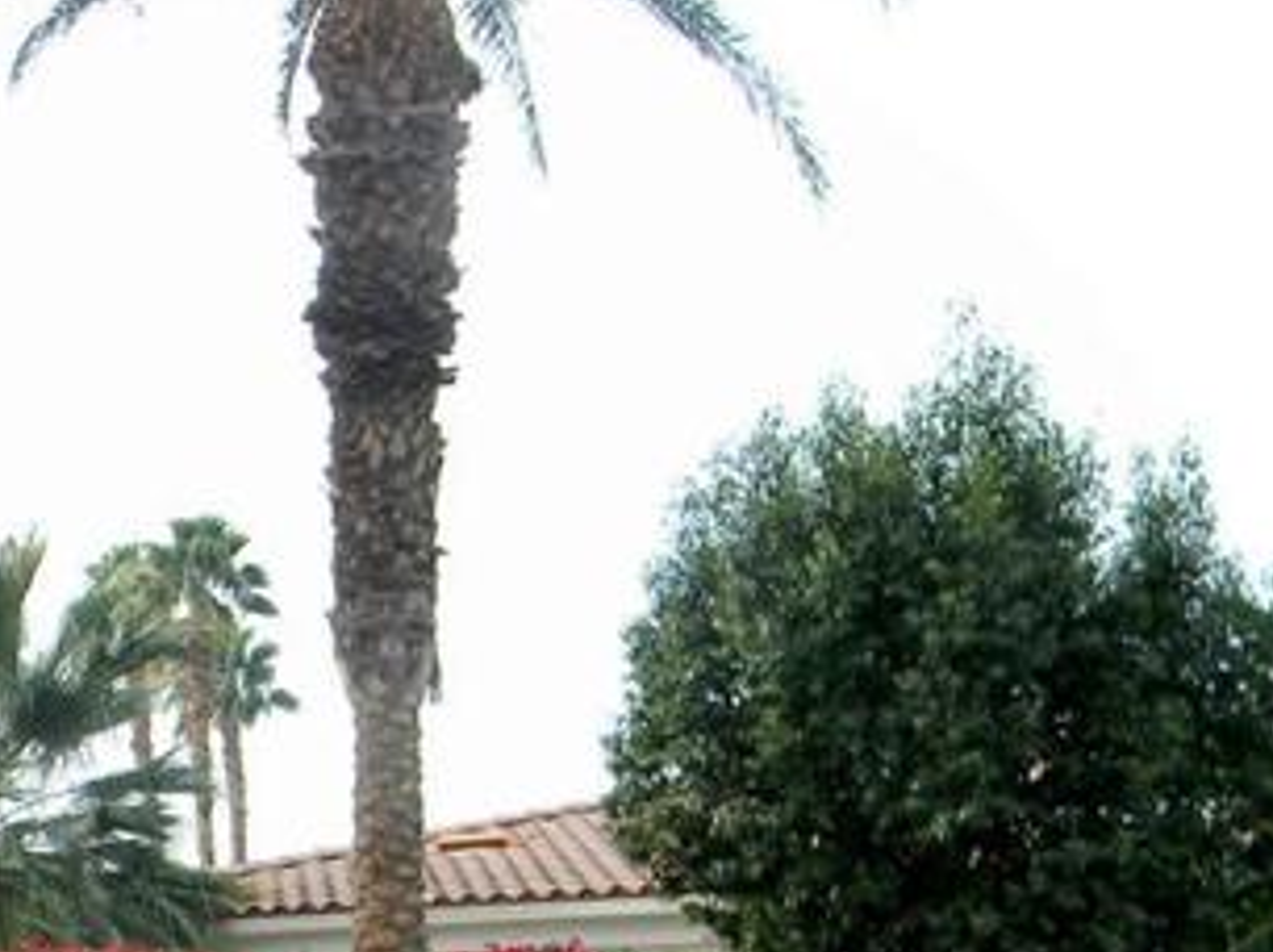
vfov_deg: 15.4
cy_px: 917
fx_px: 3453
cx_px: 317
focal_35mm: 94
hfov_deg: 20.7
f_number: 3.5
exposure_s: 1/349
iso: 112
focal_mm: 5
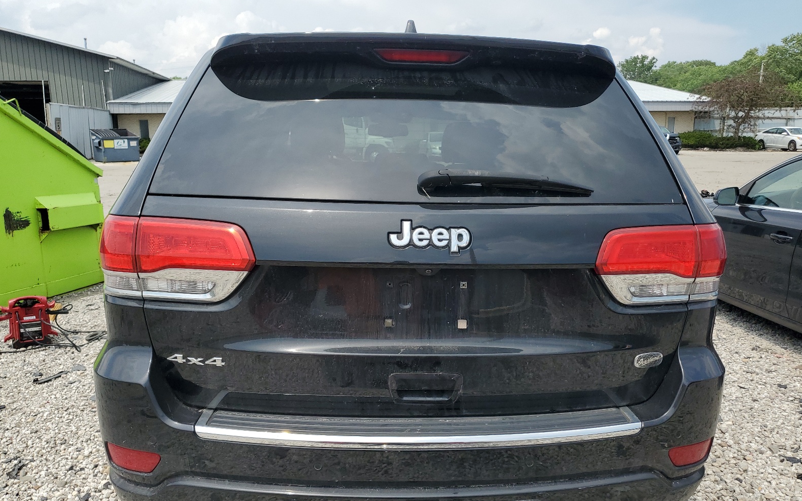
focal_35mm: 28
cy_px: 276
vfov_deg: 44.5
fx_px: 612
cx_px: 406
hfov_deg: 66.5
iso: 50
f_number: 1.5
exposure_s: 1/2500
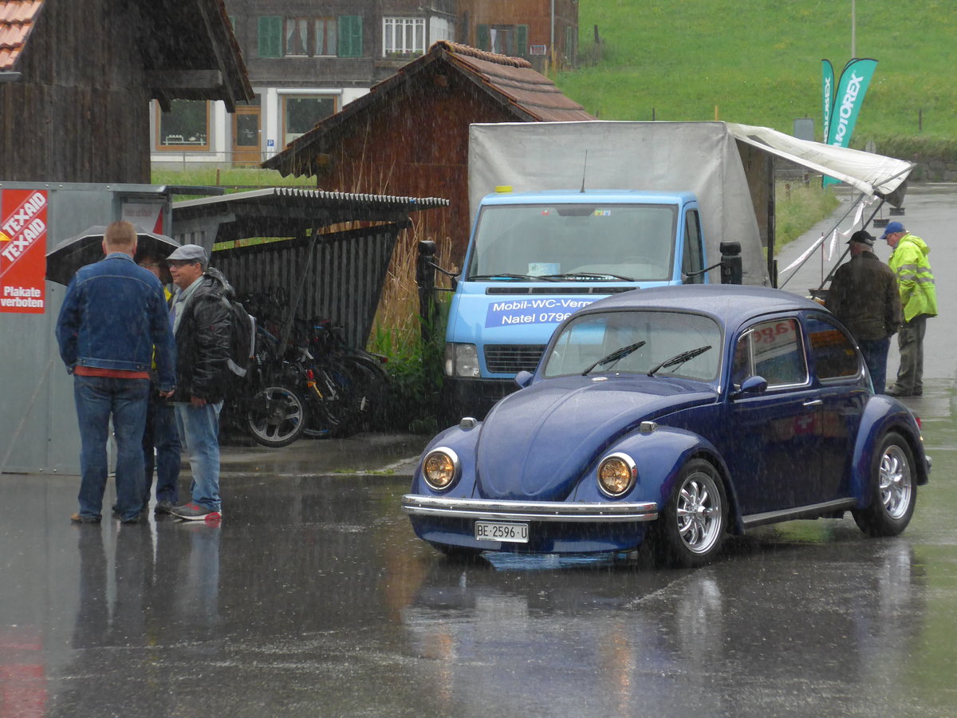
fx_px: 4119
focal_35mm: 149
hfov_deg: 13.3
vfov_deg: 10.0
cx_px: 478
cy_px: 359
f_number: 5.5
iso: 400
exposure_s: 1/400
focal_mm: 28.9
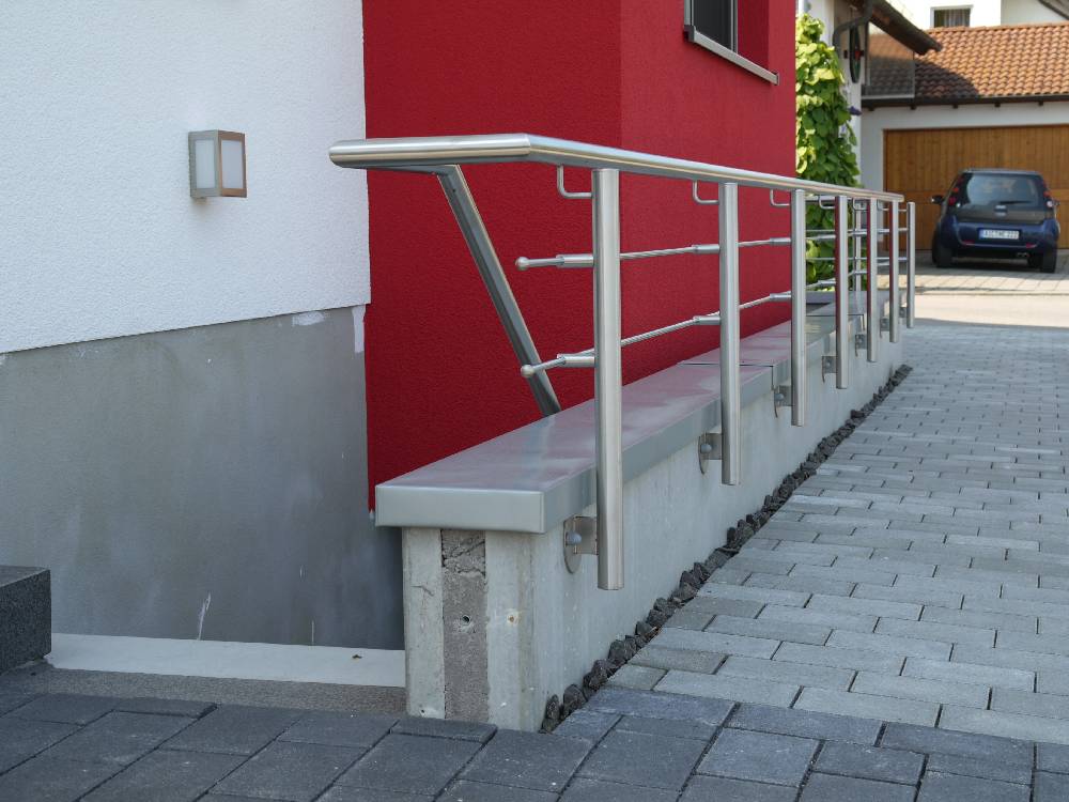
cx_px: 534
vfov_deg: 24.4
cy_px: 401
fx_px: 1853
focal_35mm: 60
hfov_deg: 32.2
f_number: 6.3
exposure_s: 1/125
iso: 100
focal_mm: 30
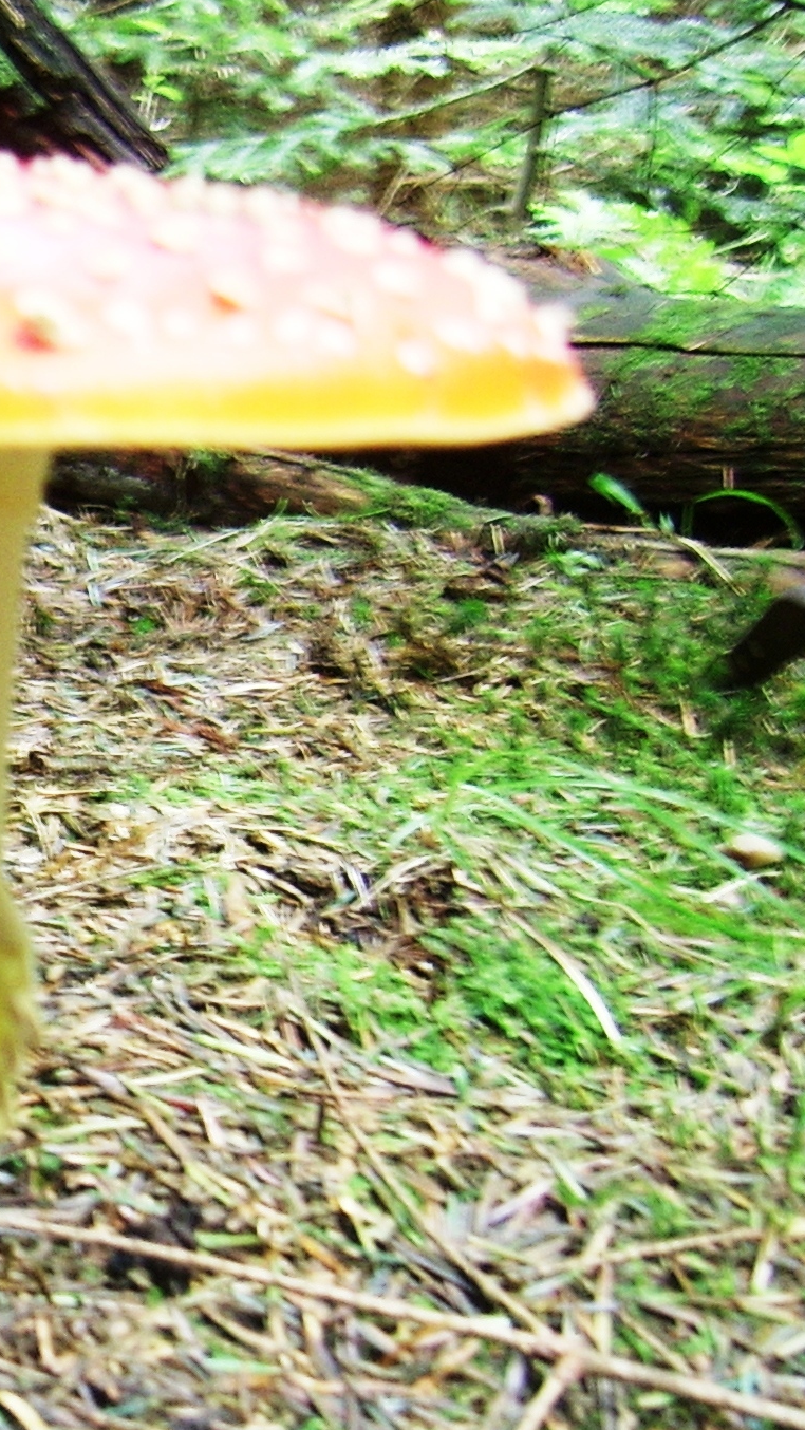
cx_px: -383
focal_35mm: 73
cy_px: 872
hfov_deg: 15.3
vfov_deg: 28.9
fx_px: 2769
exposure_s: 1/10
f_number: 2.8
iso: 100
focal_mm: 5.95
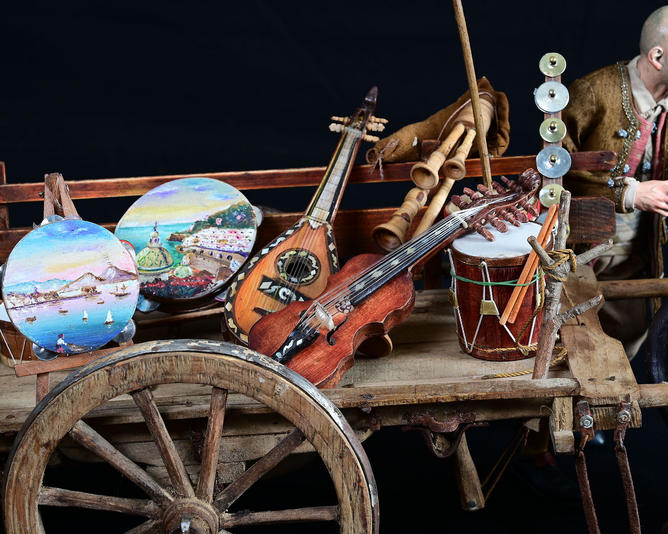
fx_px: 1582
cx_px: 344
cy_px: 270
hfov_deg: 23.8
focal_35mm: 80
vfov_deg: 19.2
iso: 100
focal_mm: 70
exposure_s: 2
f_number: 11
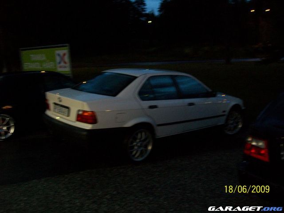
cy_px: 106
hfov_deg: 51.4
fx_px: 295
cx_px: 142
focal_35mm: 36
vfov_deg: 39.7
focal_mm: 6
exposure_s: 1/8
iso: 200
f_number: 2.7
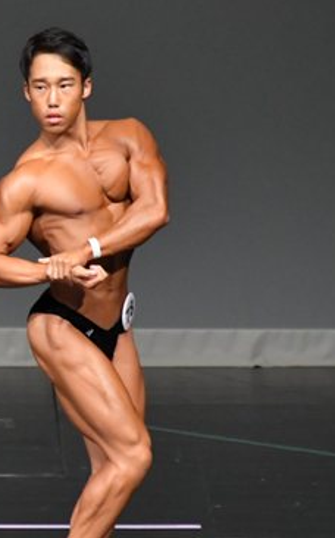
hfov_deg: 1.6
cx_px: -156
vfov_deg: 2.6
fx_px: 11860
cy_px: 307
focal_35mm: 810
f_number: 5.6
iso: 5000
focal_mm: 250
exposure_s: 1/400
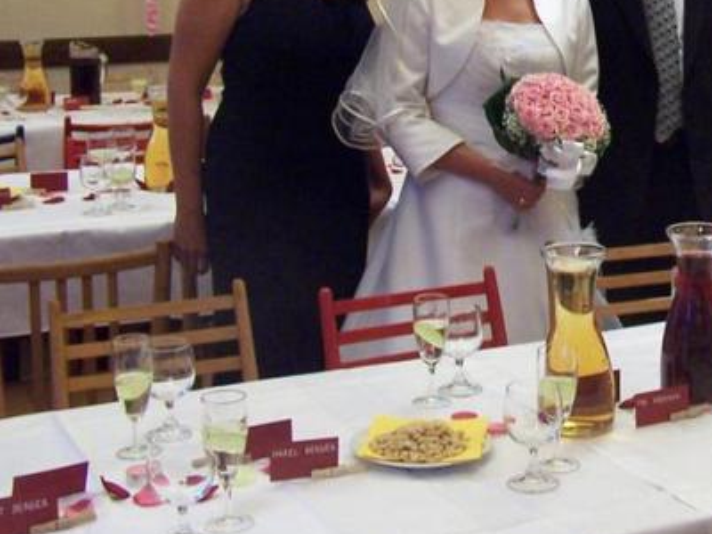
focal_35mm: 76
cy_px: 94
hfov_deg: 24.5
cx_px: 710
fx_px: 1563
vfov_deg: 19.2
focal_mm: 6.3
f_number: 2.8
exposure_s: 1/20
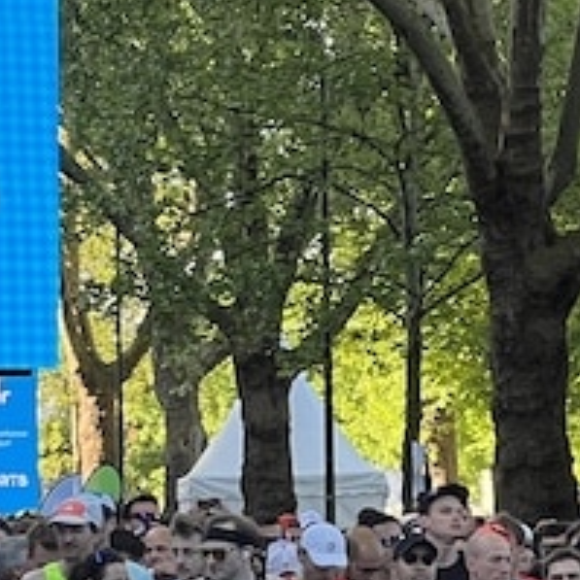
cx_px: -96
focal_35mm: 351
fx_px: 6654
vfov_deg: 5.0
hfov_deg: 5.0
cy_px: 504
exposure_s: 1/99
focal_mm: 9
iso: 50
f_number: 2.8
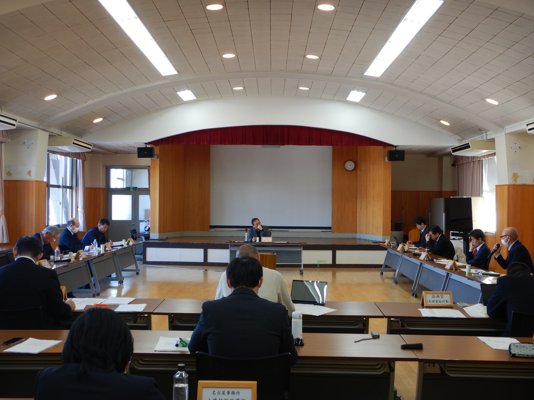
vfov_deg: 32.9
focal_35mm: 44
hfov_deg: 42.9
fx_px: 679
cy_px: 200
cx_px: 267
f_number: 4.3
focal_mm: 7.8
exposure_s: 1/30
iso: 160
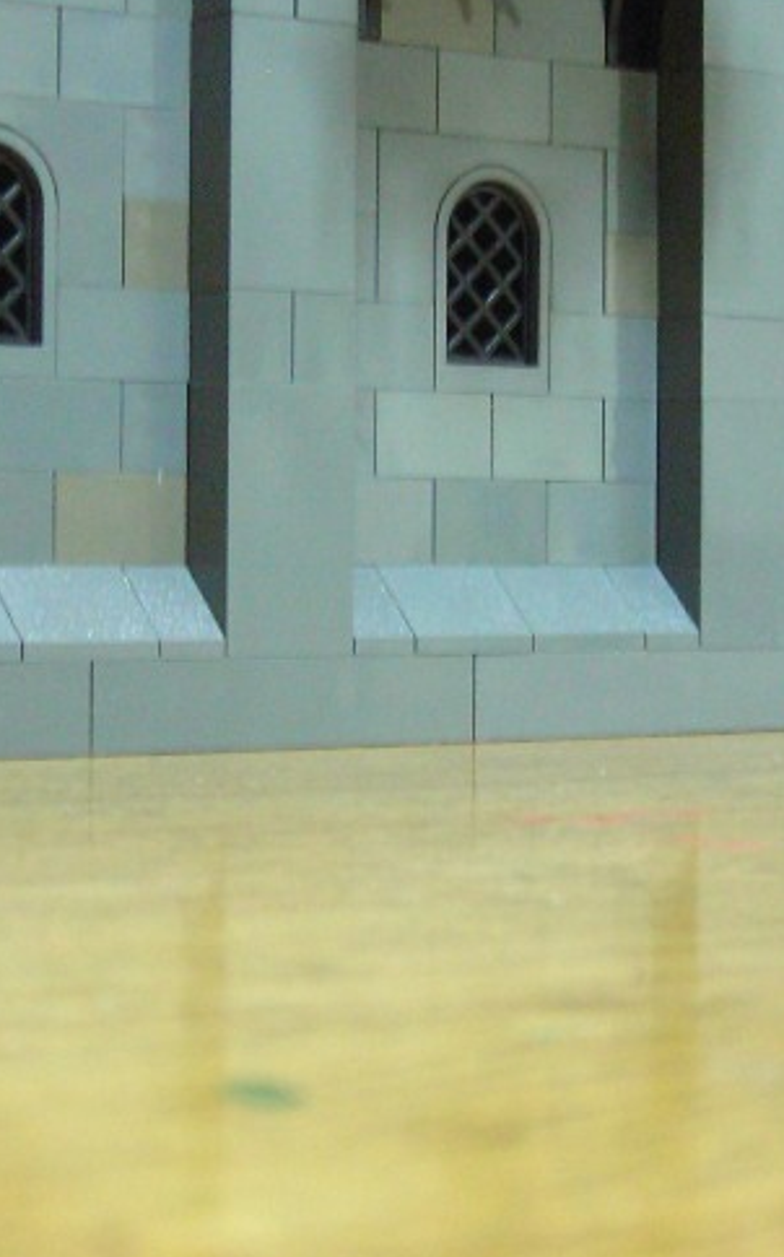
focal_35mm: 92
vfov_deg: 22.6
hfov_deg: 14.2
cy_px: 551
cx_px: 441
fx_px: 3149
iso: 200
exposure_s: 1.02
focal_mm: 6.8
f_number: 3.3
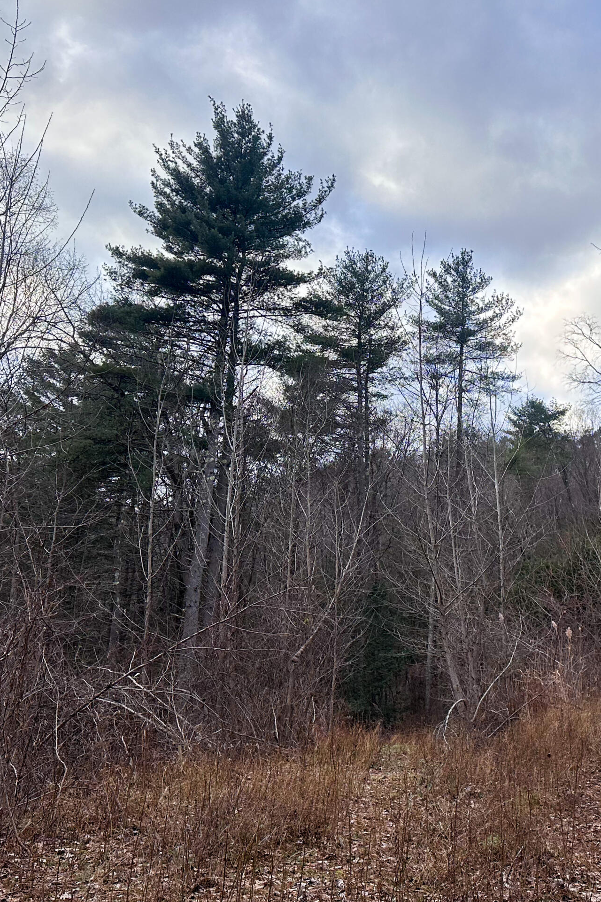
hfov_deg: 33.0
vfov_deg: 49.5
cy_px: 471
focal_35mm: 39
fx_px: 977
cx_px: 504
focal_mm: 6.86
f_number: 1.8
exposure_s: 1/1100
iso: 80
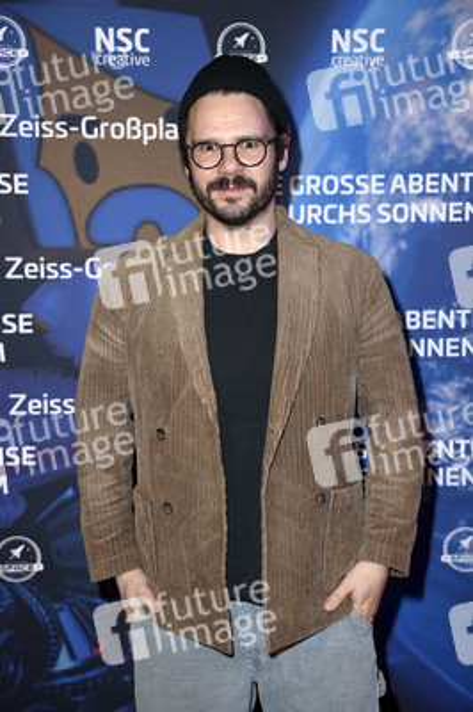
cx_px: 236
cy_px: 356
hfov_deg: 19.4
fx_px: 1382
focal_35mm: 70
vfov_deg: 28.9
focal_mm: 70
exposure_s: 1/125
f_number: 5.6
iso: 640
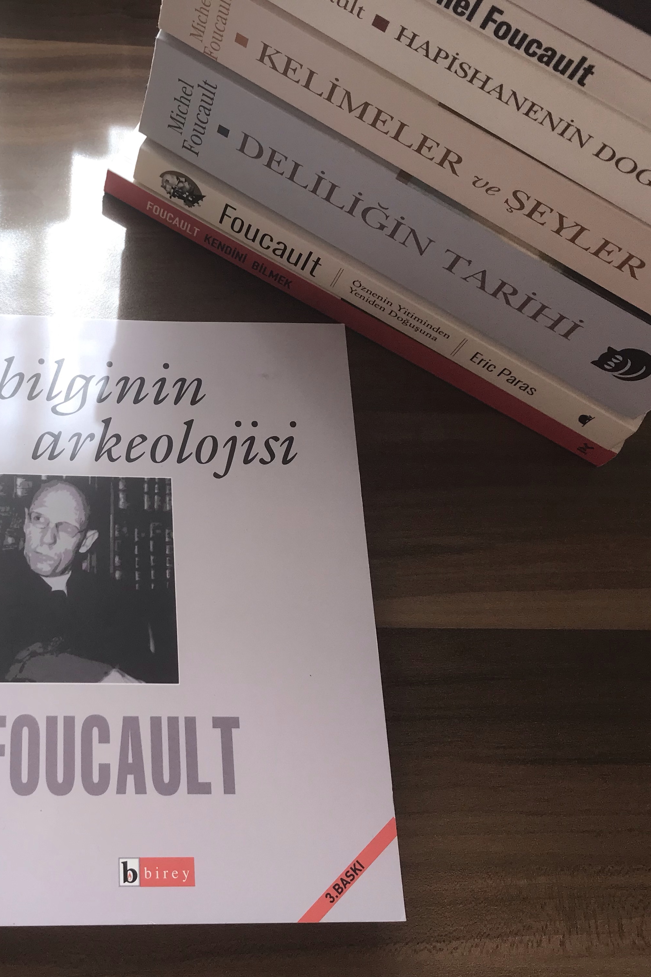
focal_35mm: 39
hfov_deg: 32.9
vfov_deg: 49.6
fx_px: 1058
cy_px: 489
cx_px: 101
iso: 20
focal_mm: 3.99
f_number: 1.8
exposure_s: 1/113
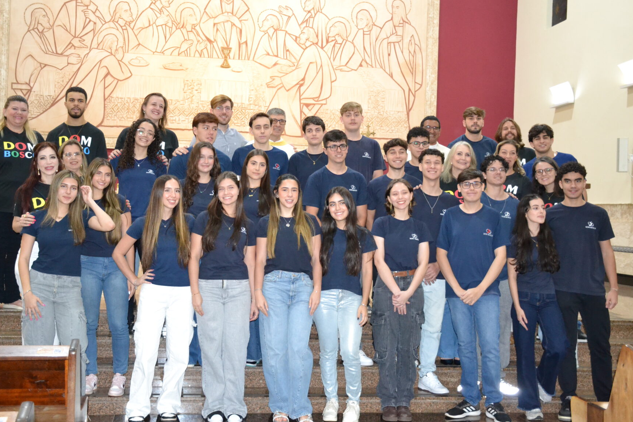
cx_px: 289
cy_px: 203
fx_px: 703
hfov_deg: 48.4
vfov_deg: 33.4
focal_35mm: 40
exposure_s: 1/60
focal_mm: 24
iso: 2800
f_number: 3.8
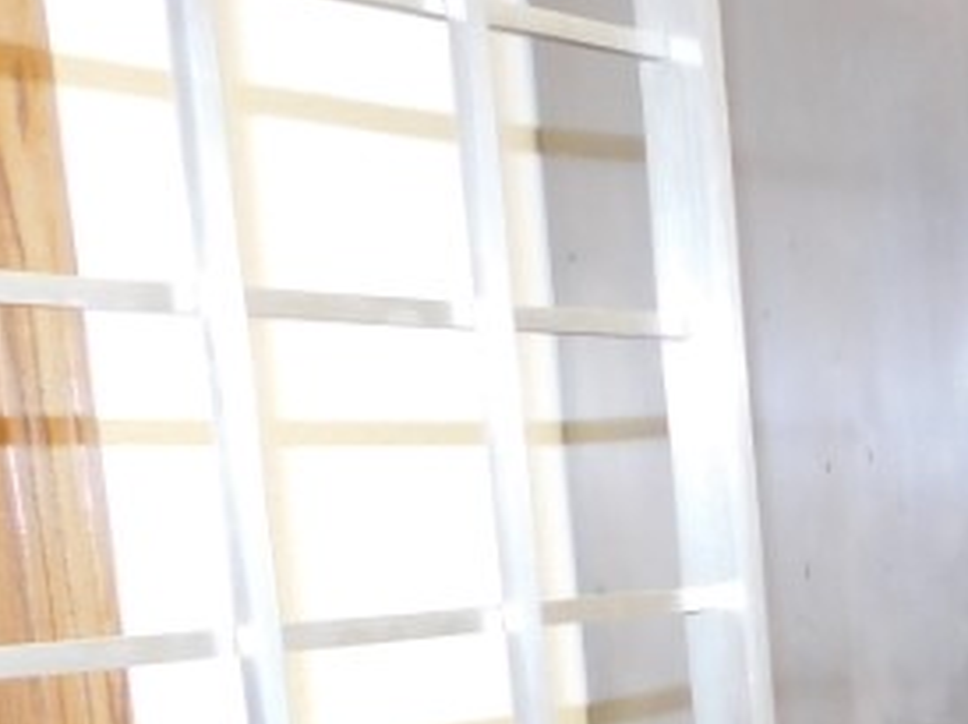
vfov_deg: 16.6
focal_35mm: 86
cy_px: 812
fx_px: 2403
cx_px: 1745
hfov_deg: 18.1
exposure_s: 1/30
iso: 180
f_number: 3
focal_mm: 4
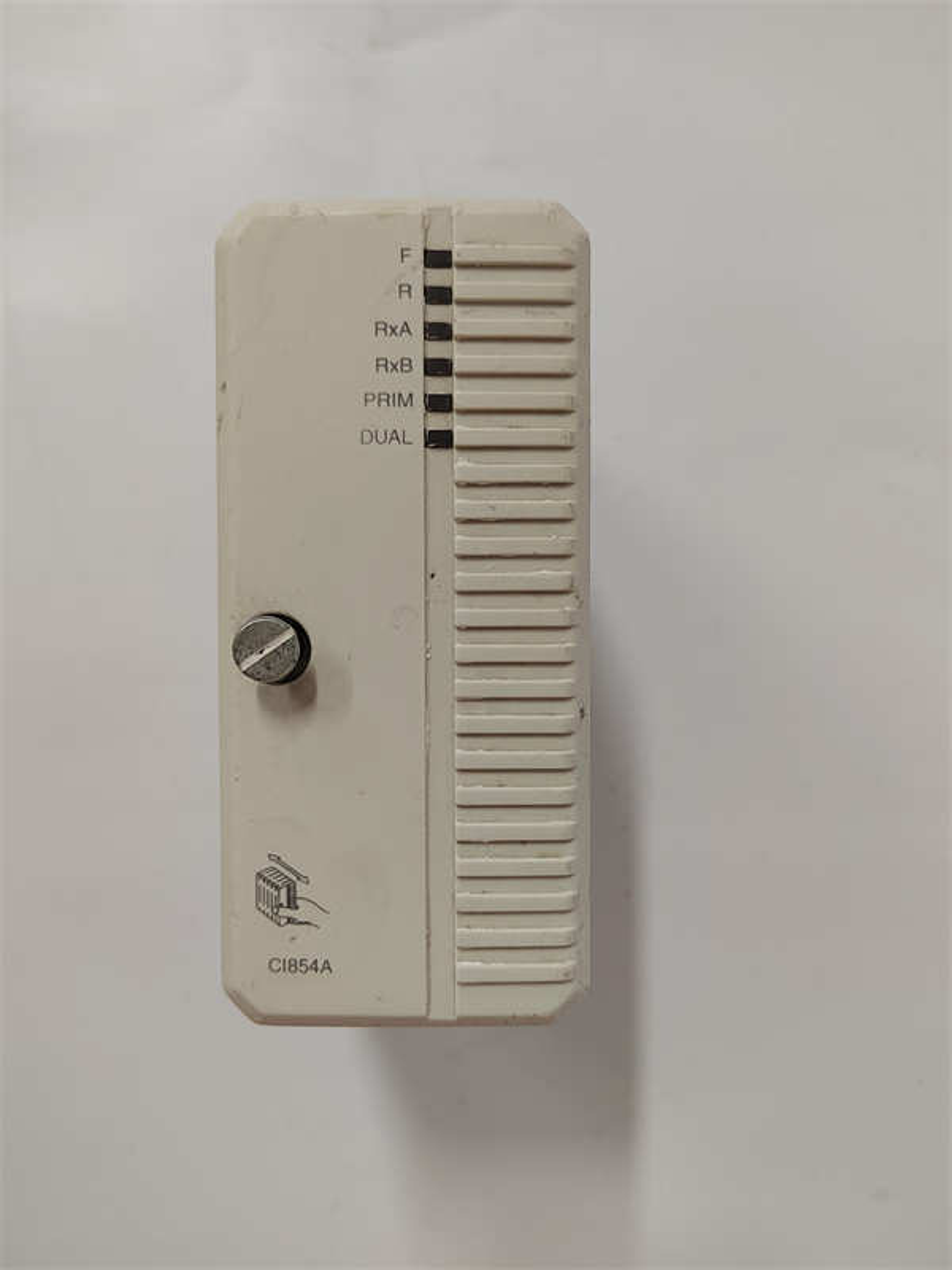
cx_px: 476
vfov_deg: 73.9
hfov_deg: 58.9
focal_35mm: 23
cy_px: 635
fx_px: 843
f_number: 1.9
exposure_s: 1/100
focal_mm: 5.52
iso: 1744
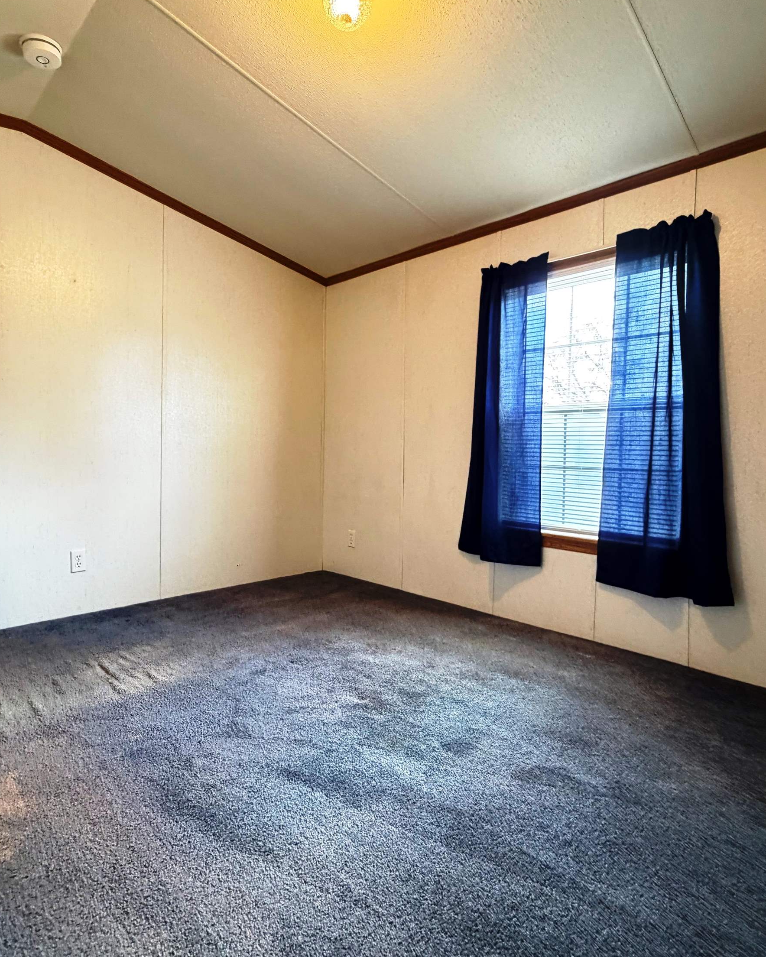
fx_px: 538
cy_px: 465
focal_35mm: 19
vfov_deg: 83.3
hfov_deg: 70.8
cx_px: 362
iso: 640
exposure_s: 1/60
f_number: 2.2
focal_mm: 2.22
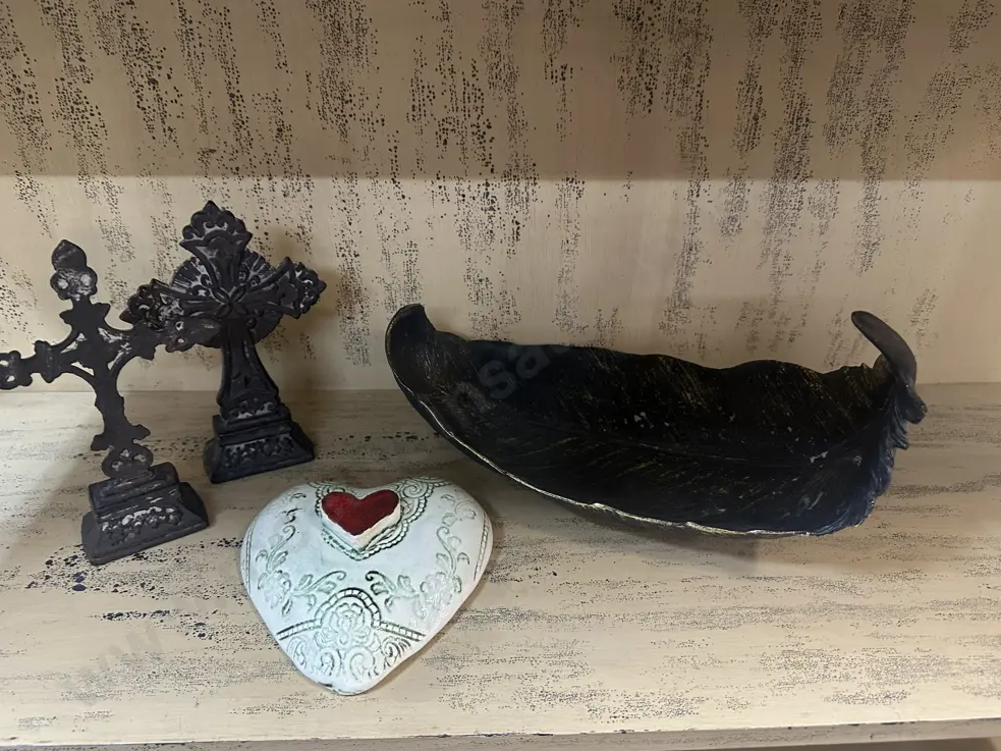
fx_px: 723
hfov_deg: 69.4
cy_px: 387
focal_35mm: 25
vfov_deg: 54.9
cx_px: 486
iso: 320
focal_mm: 6.86
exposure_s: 1/50
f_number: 1.78
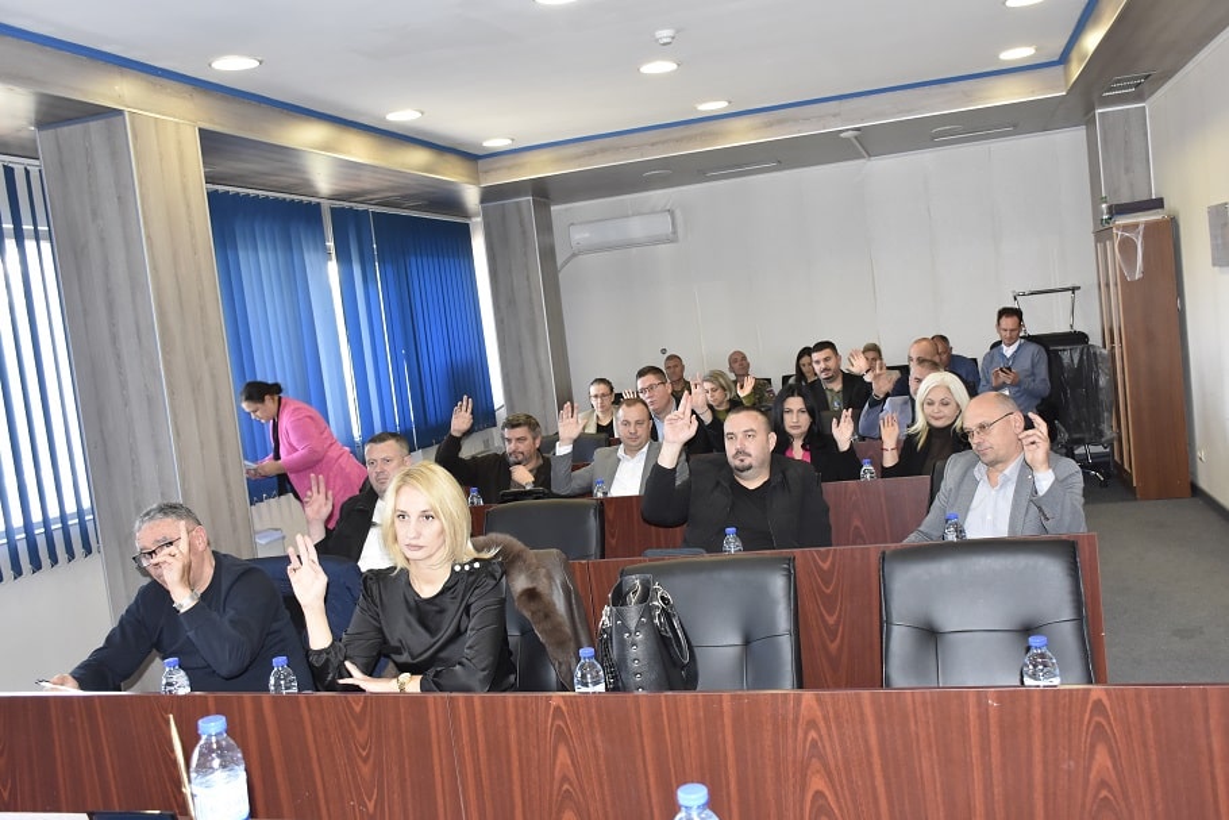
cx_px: 614
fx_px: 1127
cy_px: 410
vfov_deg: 40.0
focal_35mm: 33
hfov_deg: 57.2
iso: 1250
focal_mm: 22
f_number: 5.6
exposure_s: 1/60
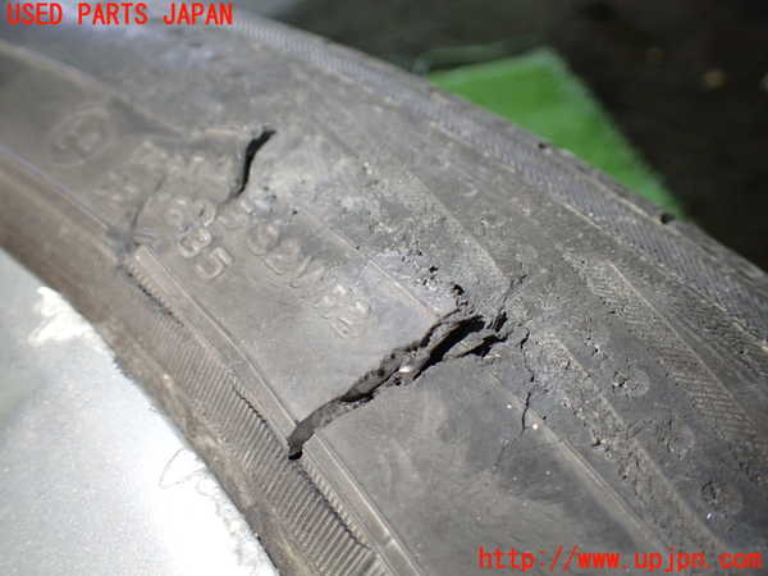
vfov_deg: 46.8
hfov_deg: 60.0
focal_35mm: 30
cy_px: 288
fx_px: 666
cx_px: 384
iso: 800
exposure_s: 1/100
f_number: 2.3
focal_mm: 5.4
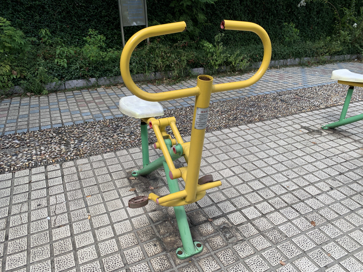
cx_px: 182
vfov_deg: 53.1
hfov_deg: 67.3
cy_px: 136
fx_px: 273
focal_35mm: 26
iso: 25
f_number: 1.8
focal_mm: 4.25
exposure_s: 1/777
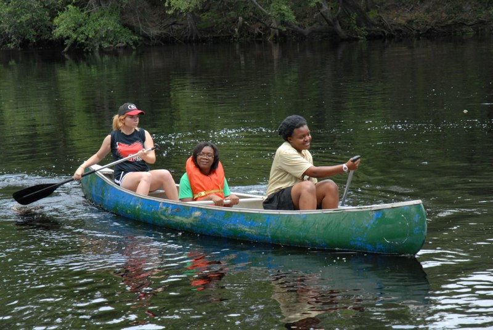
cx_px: 246
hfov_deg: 20.9
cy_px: 165
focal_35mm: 98
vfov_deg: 14.1
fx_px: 1337
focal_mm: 65
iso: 400
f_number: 7.1
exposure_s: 1/200
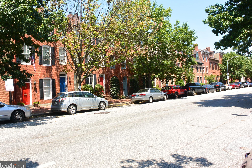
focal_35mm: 28
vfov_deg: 46.4
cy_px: 84
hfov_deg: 65.5
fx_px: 196
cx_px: 128
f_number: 6.3
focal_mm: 10
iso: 160
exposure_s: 1/250
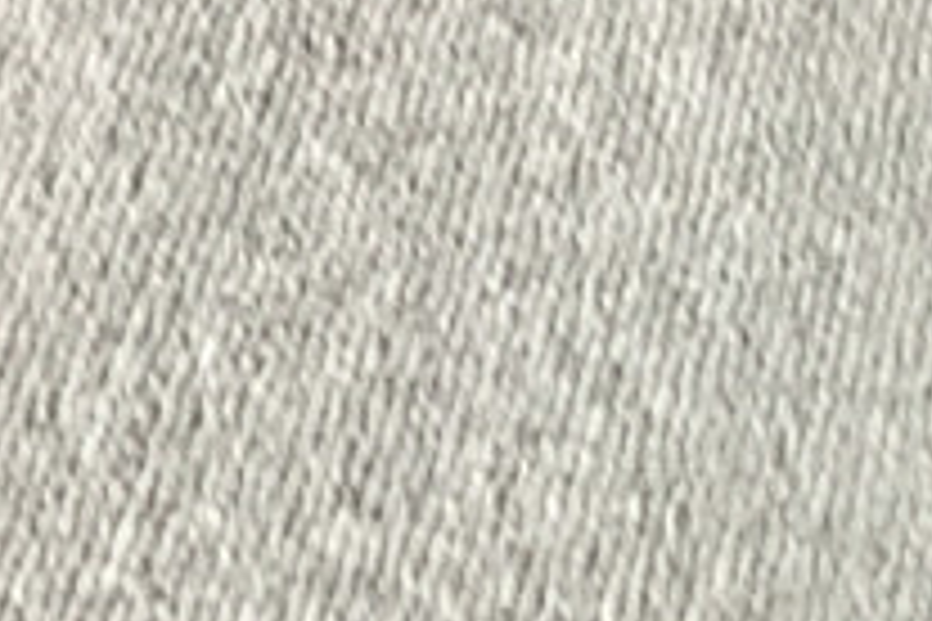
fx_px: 3624
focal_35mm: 140
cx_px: 1675
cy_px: 745
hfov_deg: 13.2
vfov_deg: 9.7
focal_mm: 3.3
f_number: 2.4
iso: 50
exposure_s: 1/33
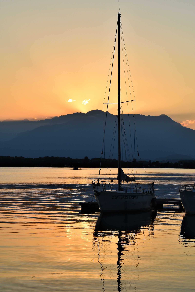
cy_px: 146
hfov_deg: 17.5
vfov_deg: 26.0
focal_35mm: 78
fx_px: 634
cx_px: 98
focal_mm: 52
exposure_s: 1/200
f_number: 11
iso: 100
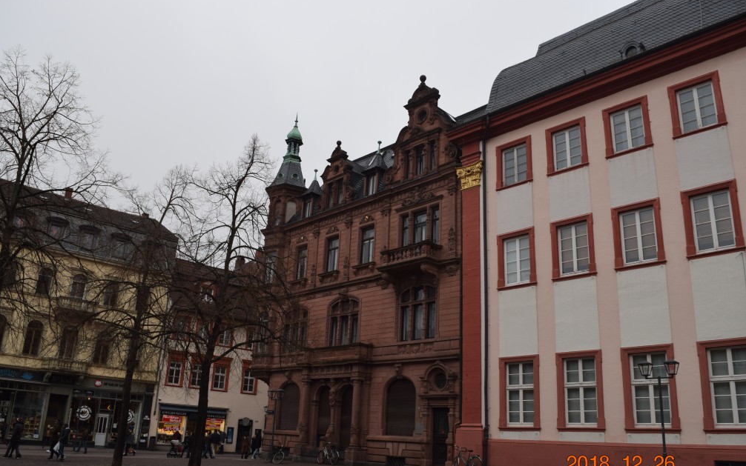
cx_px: 367
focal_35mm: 28
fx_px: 569
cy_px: 249
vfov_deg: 44.5
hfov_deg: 66.5
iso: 400
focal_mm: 18
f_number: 7.1
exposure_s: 1/200
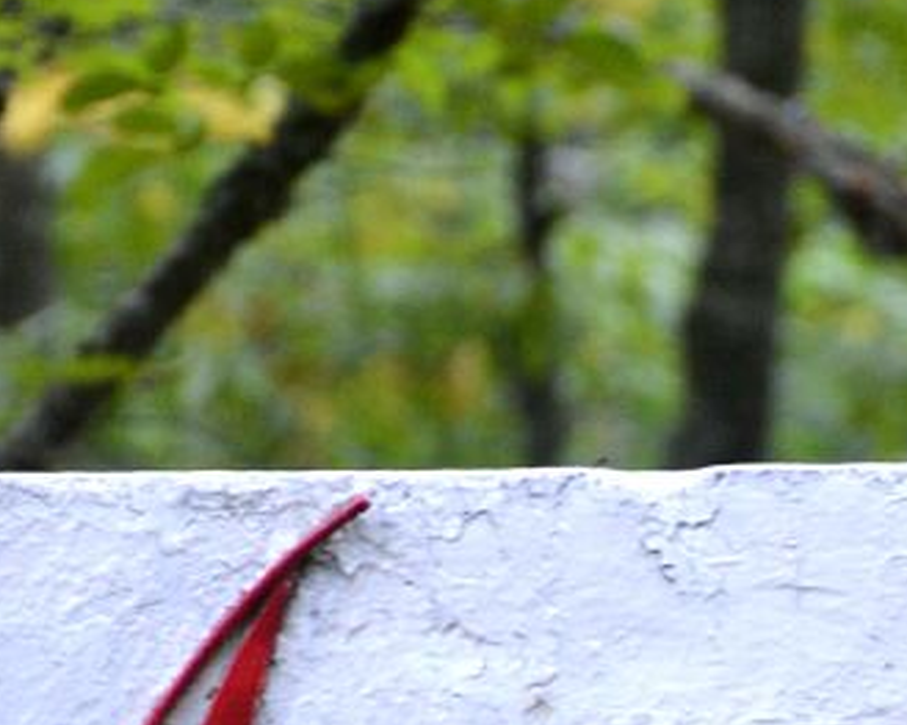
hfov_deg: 2.9
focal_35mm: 675
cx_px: 1123
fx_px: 18113
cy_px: 1242
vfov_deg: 2.3
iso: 800
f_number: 5.6
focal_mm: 105
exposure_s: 1/50
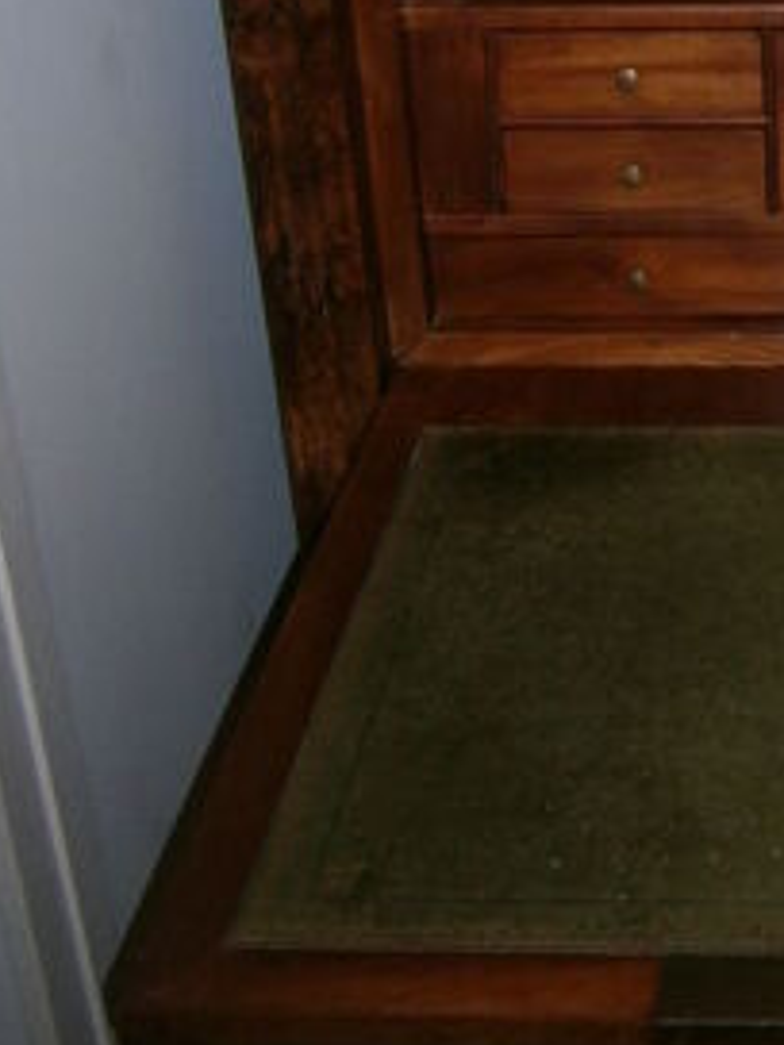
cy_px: 100
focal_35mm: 73
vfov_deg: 25.8
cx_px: 915
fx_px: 2204
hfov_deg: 19.1
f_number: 2.9
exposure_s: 1/30
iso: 125
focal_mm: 5.5
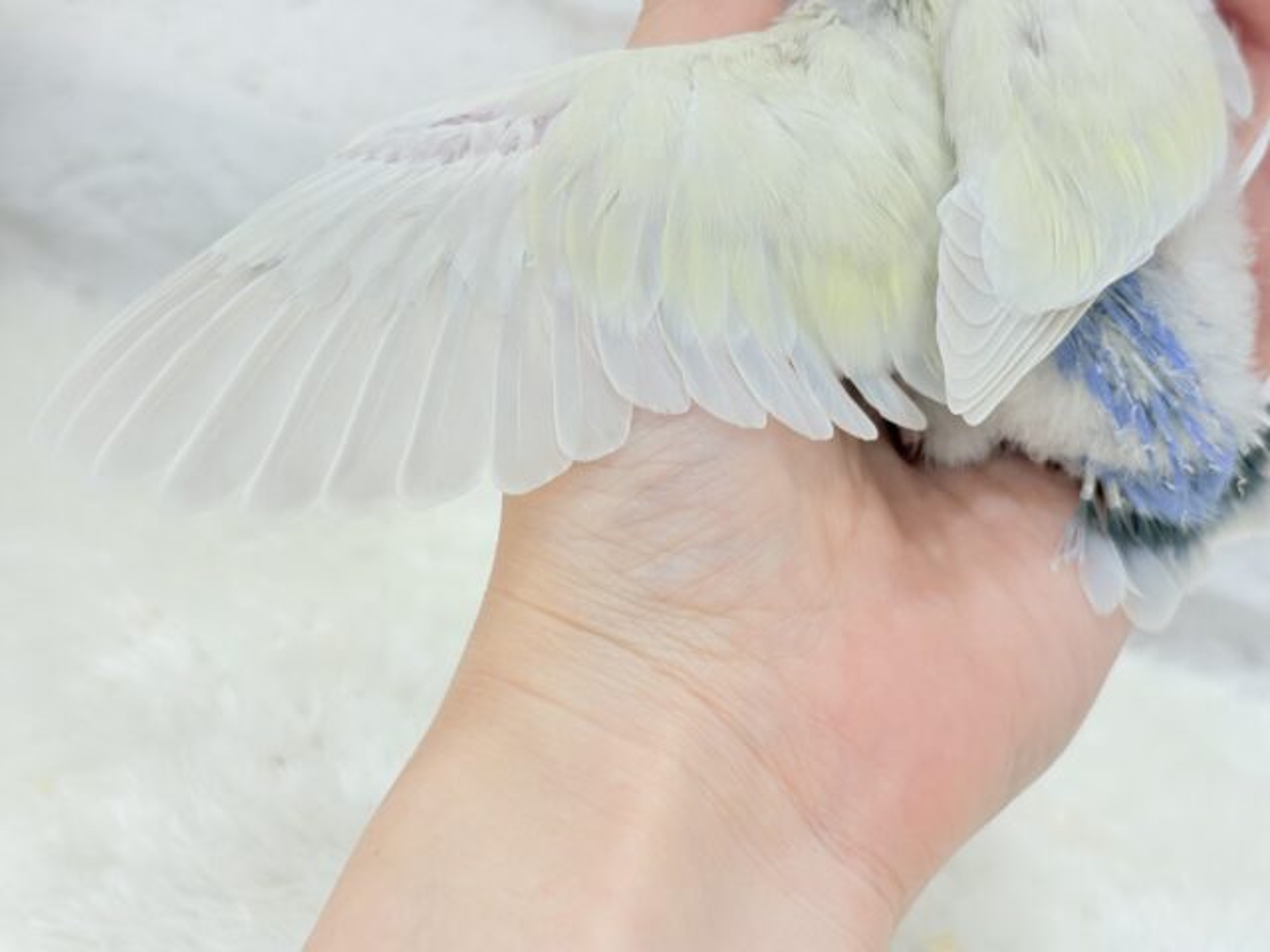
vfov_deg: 28.0
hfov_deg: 36.8
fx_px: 1908
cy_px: 476
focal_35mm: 52
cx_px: 635
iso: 100
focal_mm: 5.96
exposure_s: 1/100
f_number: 1.6
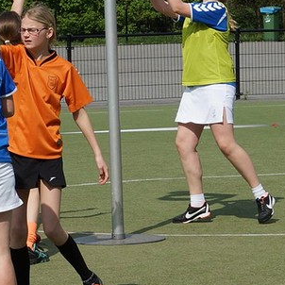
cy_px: -11
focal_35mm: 151
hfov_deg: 11.5
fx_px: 1411
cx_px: 122
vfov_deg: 11.4
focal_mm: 35
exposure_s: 1/800
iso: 100
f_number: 5.6
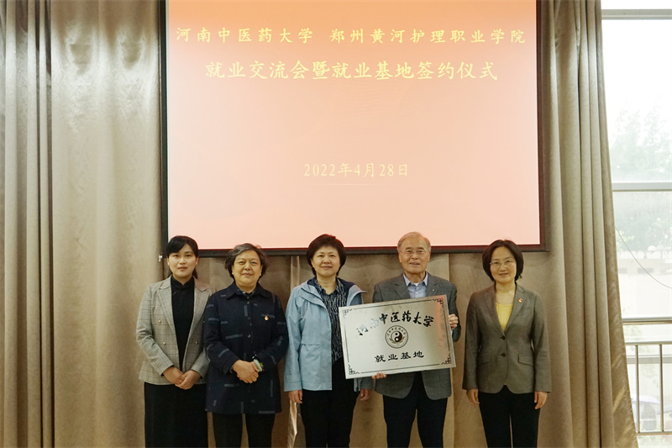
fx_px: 597
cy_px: 224
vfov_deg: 41.1
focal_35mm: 32
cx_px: 336
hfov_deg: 58.7
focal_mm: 32
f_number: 4.5
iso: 2500
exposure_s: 1/125
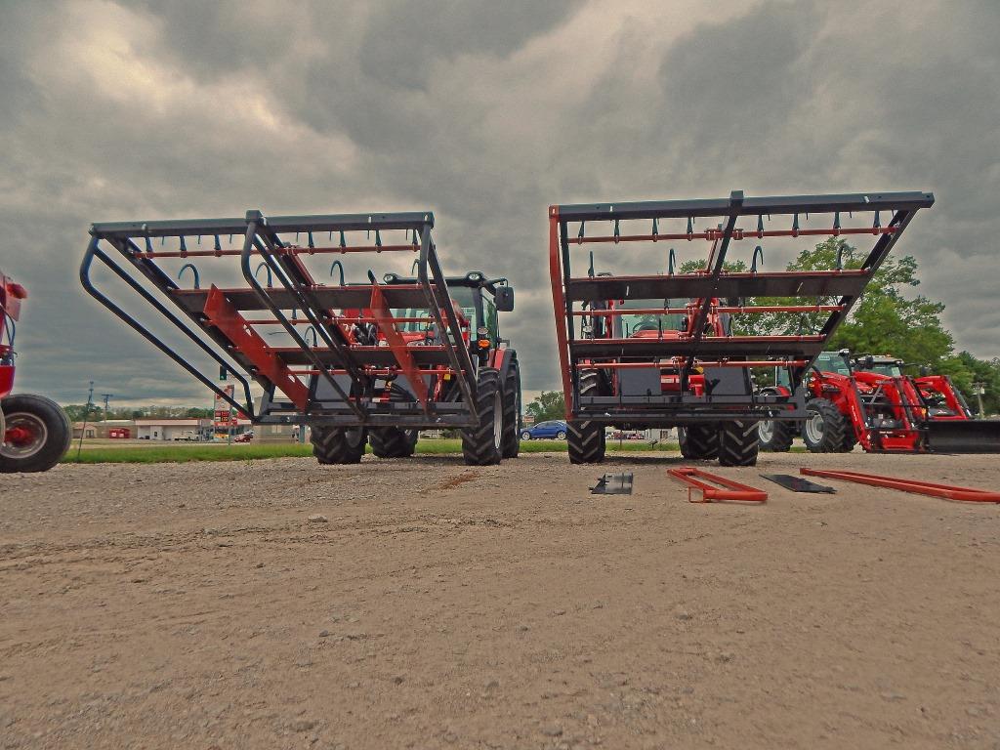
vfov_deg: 61.1
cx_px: 500
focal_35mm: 22
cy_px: 375
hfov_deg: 76.4
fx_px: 636
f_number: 6
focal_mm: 4
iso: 125
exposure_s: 1/400
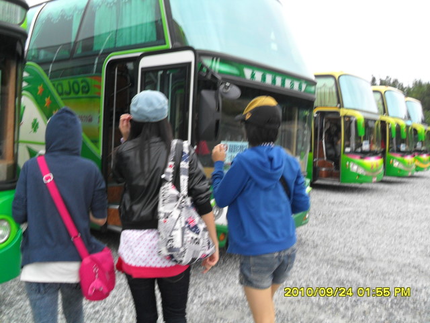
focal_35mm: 35
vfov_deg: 40.7
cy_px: 162
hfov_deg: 52.6
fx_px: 435
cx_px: 215
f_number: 2.8
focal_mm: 6.2
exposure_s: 1/125
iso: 100
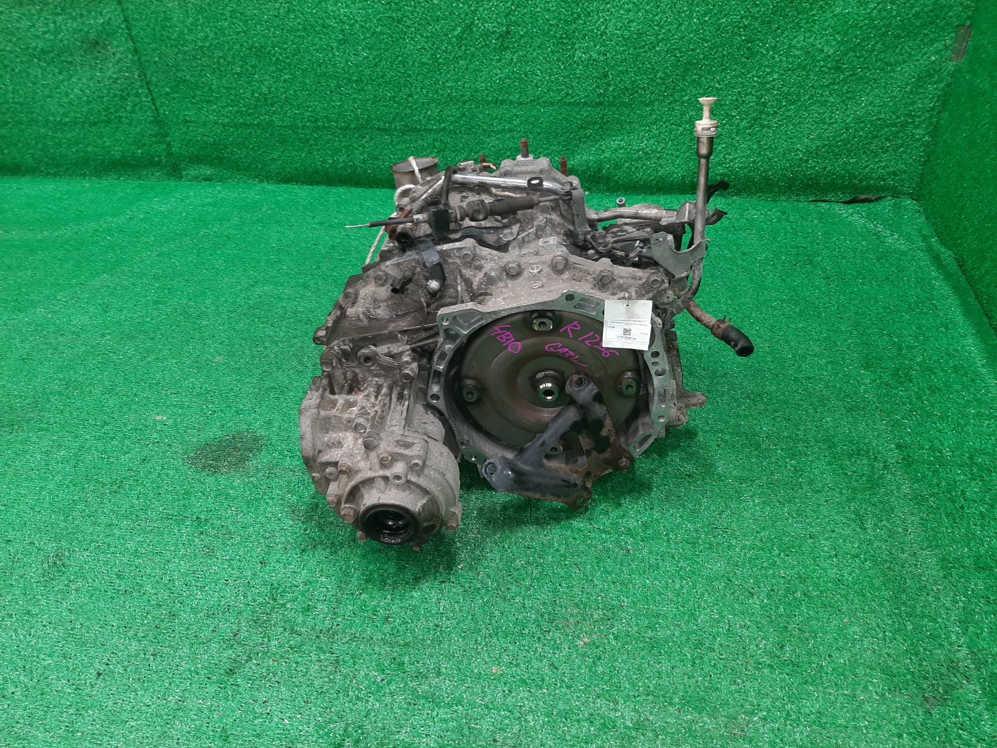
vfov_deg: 53.1
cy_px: 374
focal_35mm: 26
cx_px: 498
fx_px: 749
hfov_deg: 67.3
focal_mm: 3.93
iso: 120
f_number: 1.7
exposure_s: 1/50
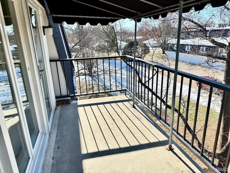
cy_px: 86
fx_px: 159
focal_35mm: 24
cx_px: 115
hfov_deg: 71.6
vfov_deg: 56.8
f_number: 1.78
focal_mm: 6.76
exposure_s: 1/1211
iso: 100
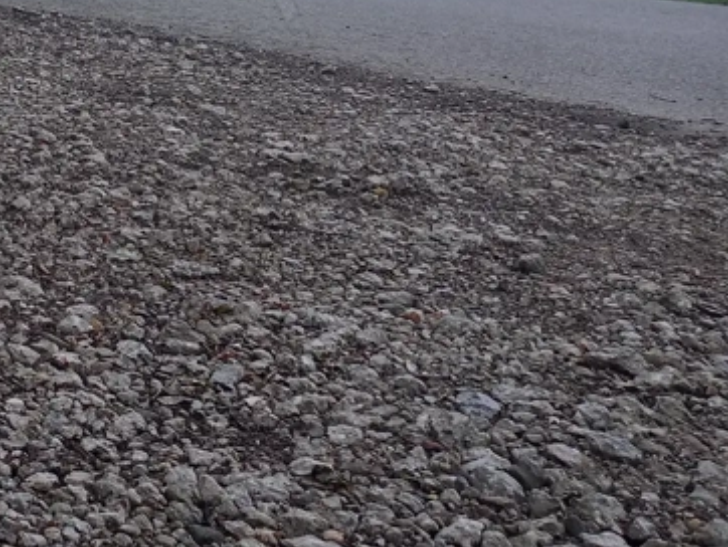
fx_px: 1452
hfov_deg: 24.3
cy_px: -129
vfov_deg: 19.9
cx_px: -241
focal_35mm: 69
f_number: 2
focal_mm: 4.6
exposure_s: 1/100
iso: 50
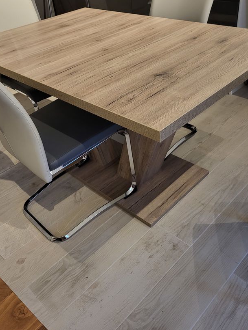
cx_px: 123
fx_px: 306
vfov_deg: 56.7
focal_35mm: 32
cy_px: 147
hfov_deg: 44.1
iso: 400
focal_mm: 5.4
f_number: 1.8
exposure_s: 1/50
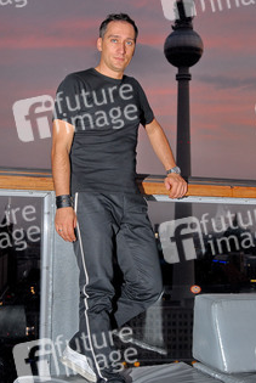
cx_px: 112
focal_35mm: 61
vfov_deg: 32.8
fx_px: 648
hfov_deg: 22.3
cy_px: 174
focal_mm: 32
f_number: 5
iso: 320
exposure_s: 1/100
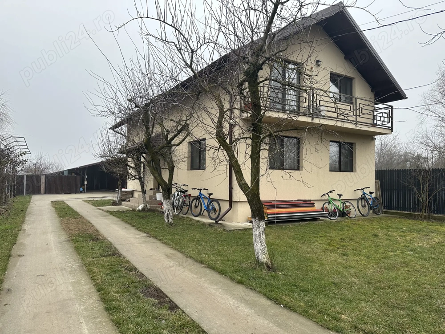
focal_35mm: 24
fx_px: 309
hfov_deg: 71.6
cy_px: 167
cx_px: 222
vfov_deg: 56.8
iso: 80
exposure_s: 1/829
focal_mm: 6.86
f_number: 1.78
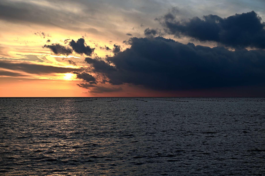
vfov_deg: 19.4
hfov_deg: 28.9
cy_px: 88
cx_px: 132
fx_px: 515
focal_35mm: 70
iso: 100
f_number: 5
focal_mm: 70
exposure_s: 1/640
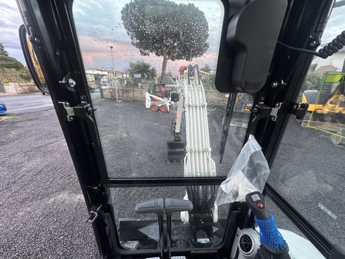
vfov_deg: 85.7
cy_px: 130
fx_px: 140
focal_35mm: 14
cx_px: 172
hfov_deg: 102.1
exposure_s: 1/99
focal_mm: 2.22
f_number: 2.2
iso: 320
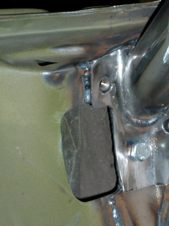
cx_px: 137
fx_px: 1126
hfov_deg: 8.6
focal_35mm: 173
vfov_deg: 11.4
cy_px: 145
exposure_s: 1/125
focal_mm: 17.1
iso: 125
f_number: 5.2
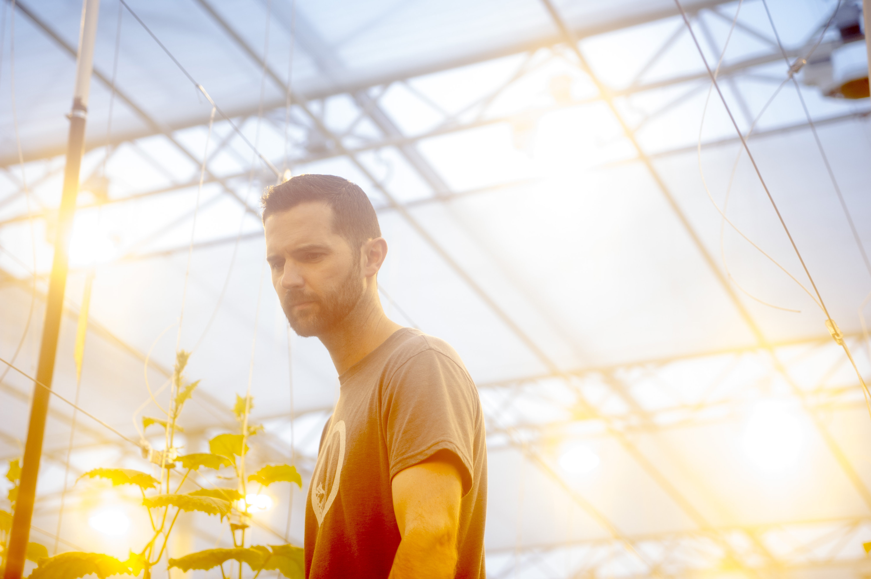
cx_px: 436
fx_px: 1693
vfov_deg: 19.4
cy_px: 290
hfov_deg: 28.9
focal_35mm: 70
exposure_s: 1/320
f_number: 2.8
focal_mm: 70
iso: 400
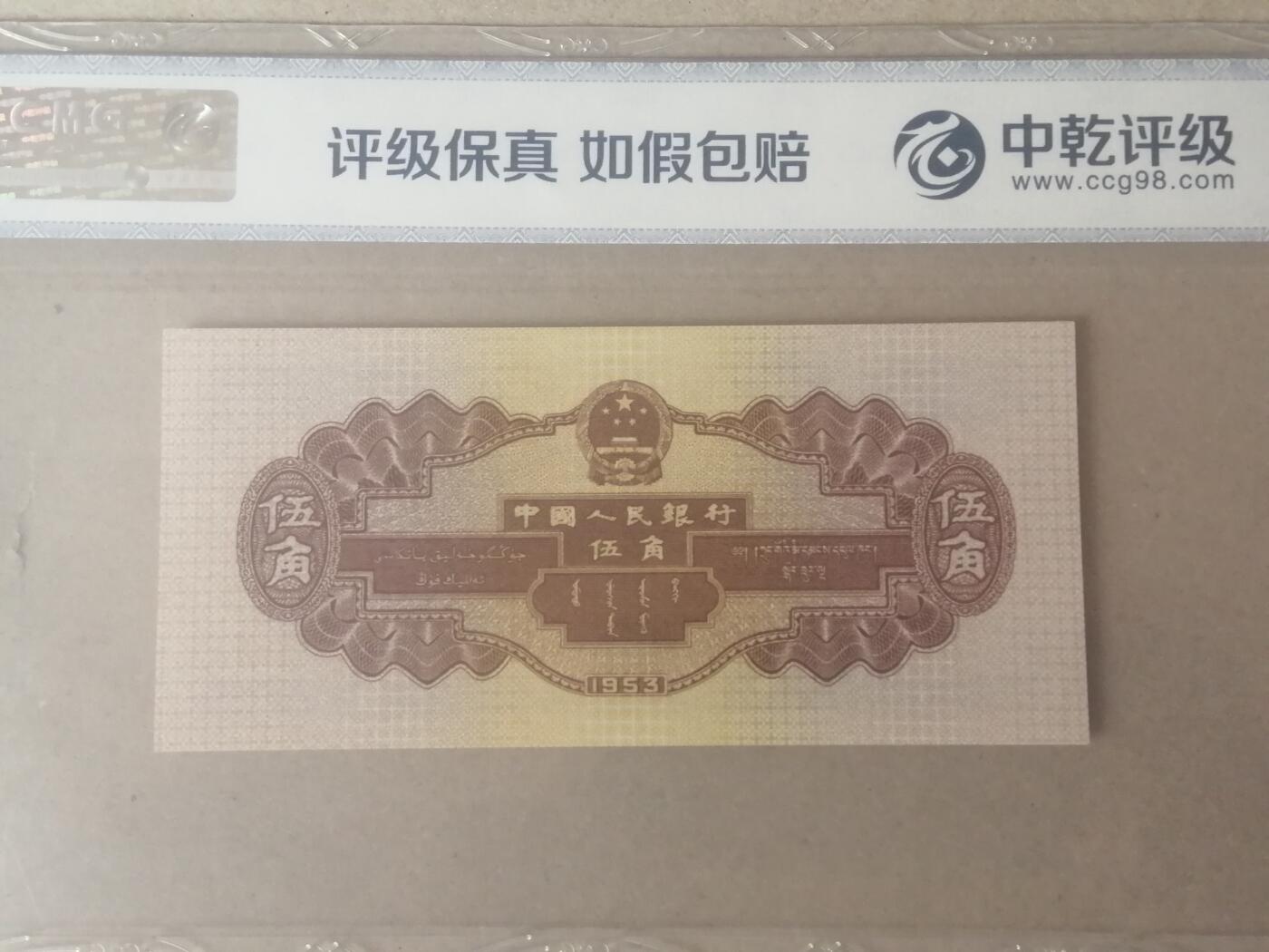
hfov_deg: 44.8
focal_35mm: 42
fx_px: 1540
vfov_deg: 34.3
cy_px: 476
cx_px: 634
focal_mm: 3.62
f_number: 1.8
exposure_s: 1/36
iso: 200
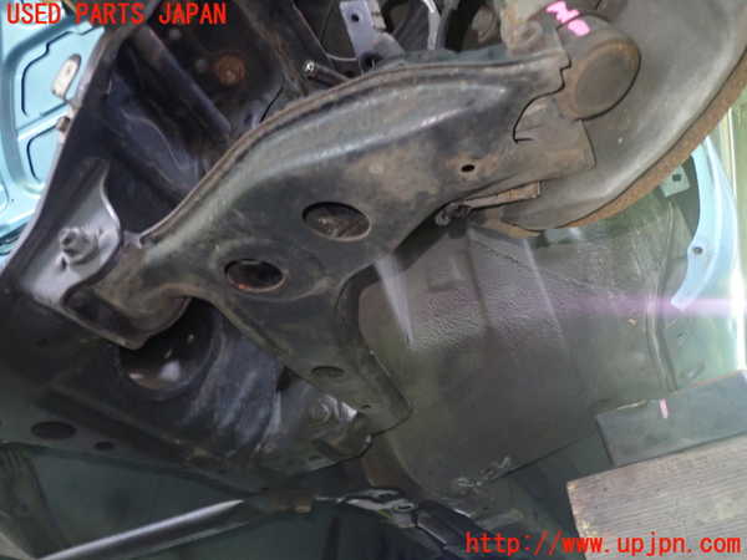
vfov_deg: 46.8
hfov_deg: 60.0
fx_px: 647
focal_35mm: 30
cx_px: 374
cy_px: 280
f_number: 2.3
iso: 800
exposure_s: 1/13
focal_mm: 5.4
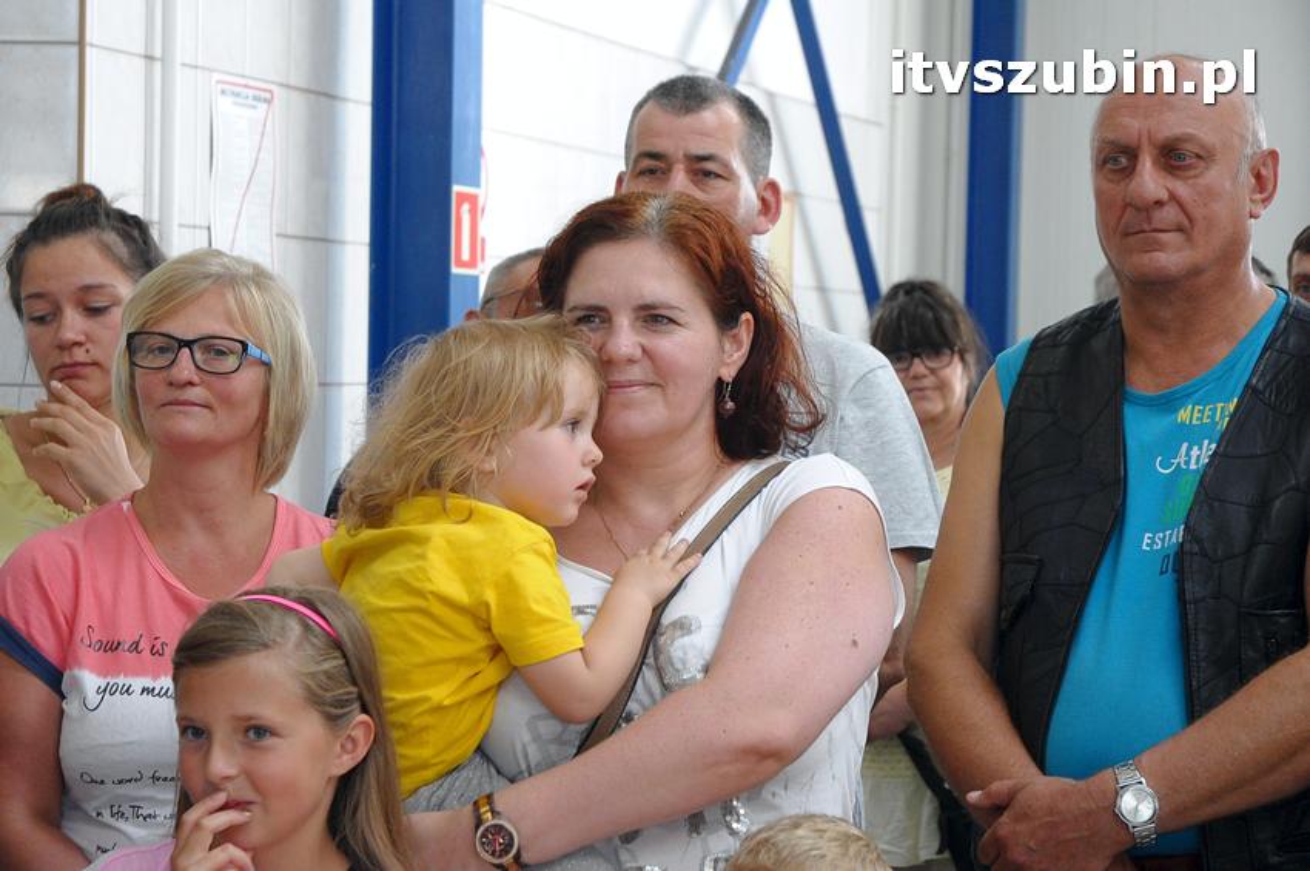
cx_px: 655
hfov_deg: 19.5
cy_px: 436
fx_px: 3817
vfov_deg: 13.0
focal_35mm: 105
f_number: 7.1
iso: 1600
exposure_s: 1/125
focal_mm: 70
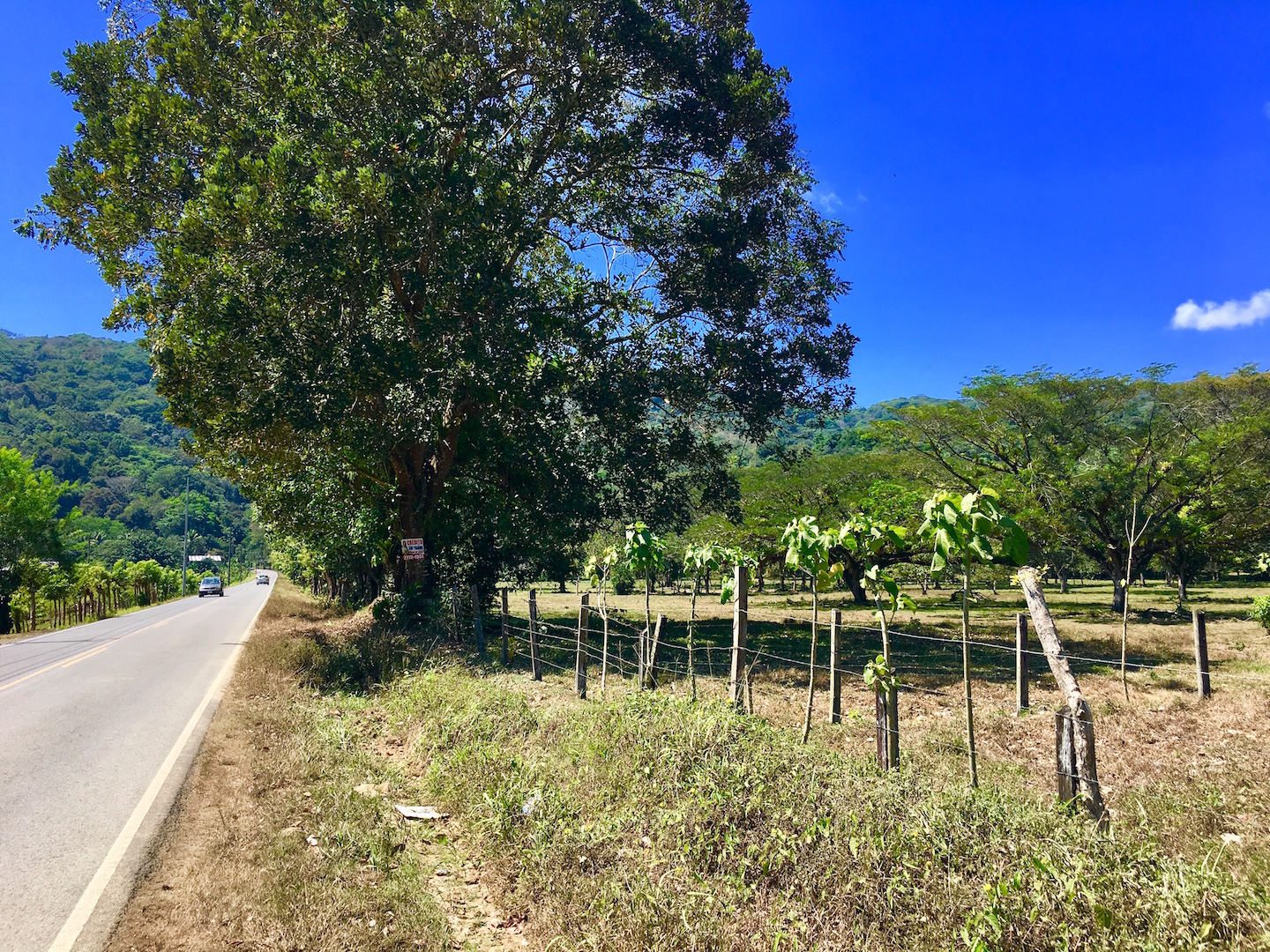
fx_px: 1064
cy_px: 476
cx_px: 635
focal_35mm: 29
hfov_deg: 61.7
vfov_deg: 48.2
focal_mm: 4.15
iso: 25
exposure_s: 1/986
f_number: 2.2
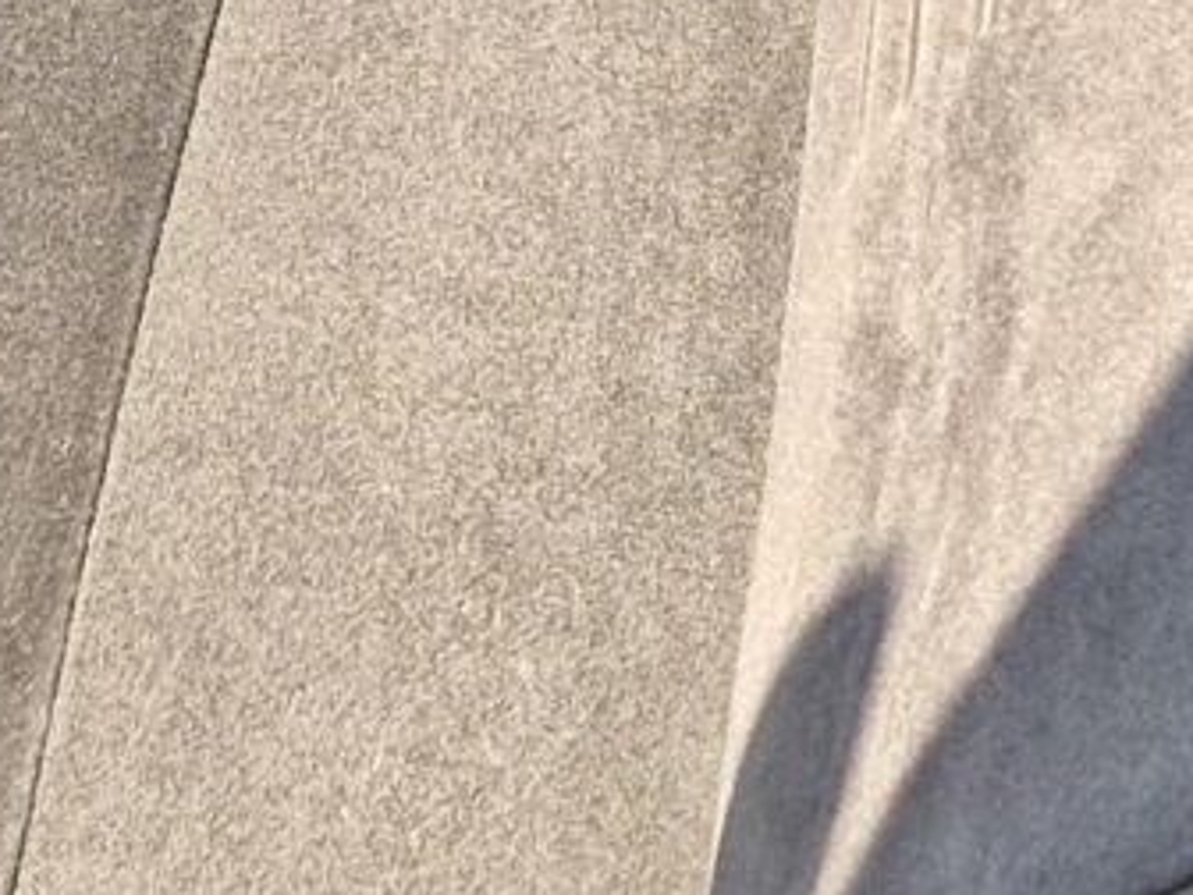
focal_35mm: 175
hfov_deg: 11.1
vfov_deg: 7.5
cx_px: 1314
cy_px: -1772
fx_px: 6031
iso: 64
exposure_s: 1/180
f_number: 1.8
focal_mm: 5.4
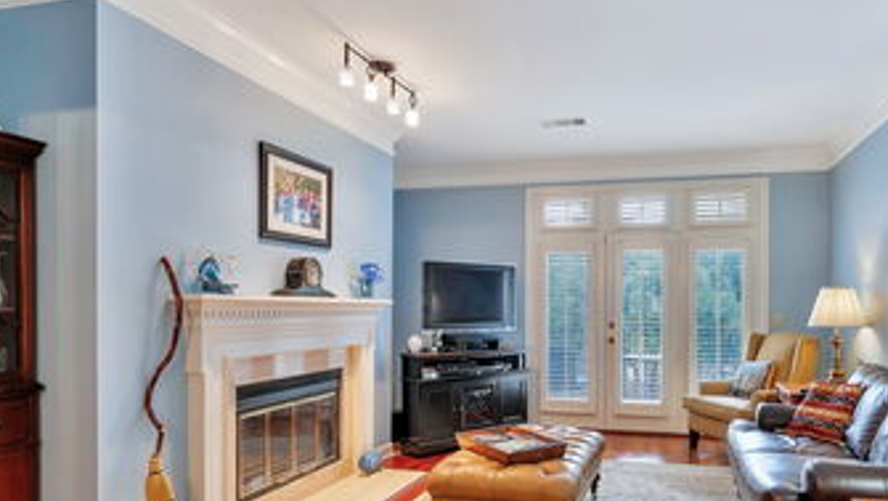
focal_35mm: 24
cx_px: 538
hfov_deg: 75.3
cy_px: 307
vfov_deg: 47.4
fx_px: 566
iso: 800
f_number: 8
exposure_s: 1/13
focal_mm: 16
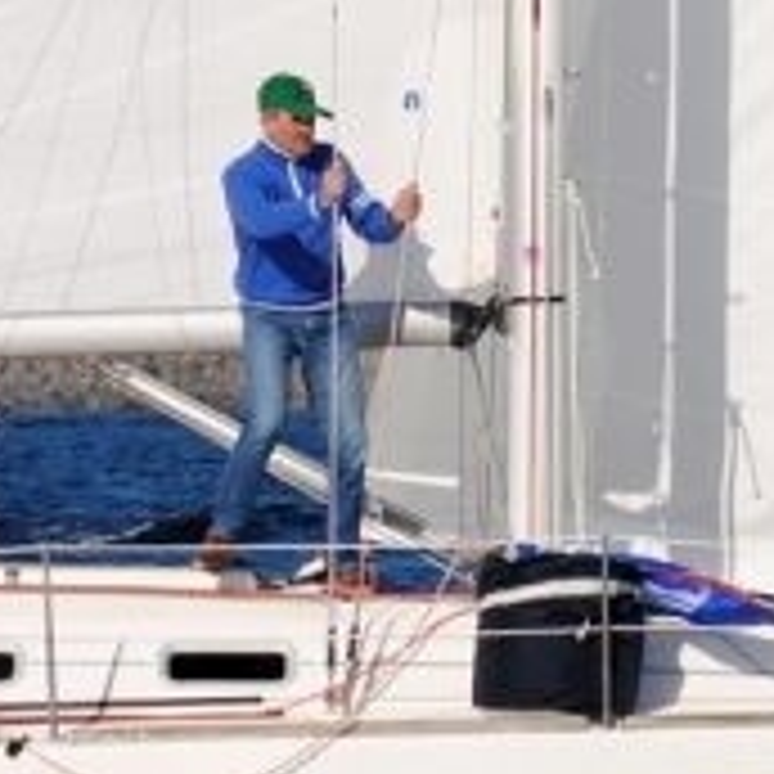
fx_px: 12294
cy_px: 196
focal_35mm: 486
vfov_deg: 3.6
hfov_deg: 3.6
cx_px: 472
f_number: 7.1
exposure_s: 1/800
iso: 100
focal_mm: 82
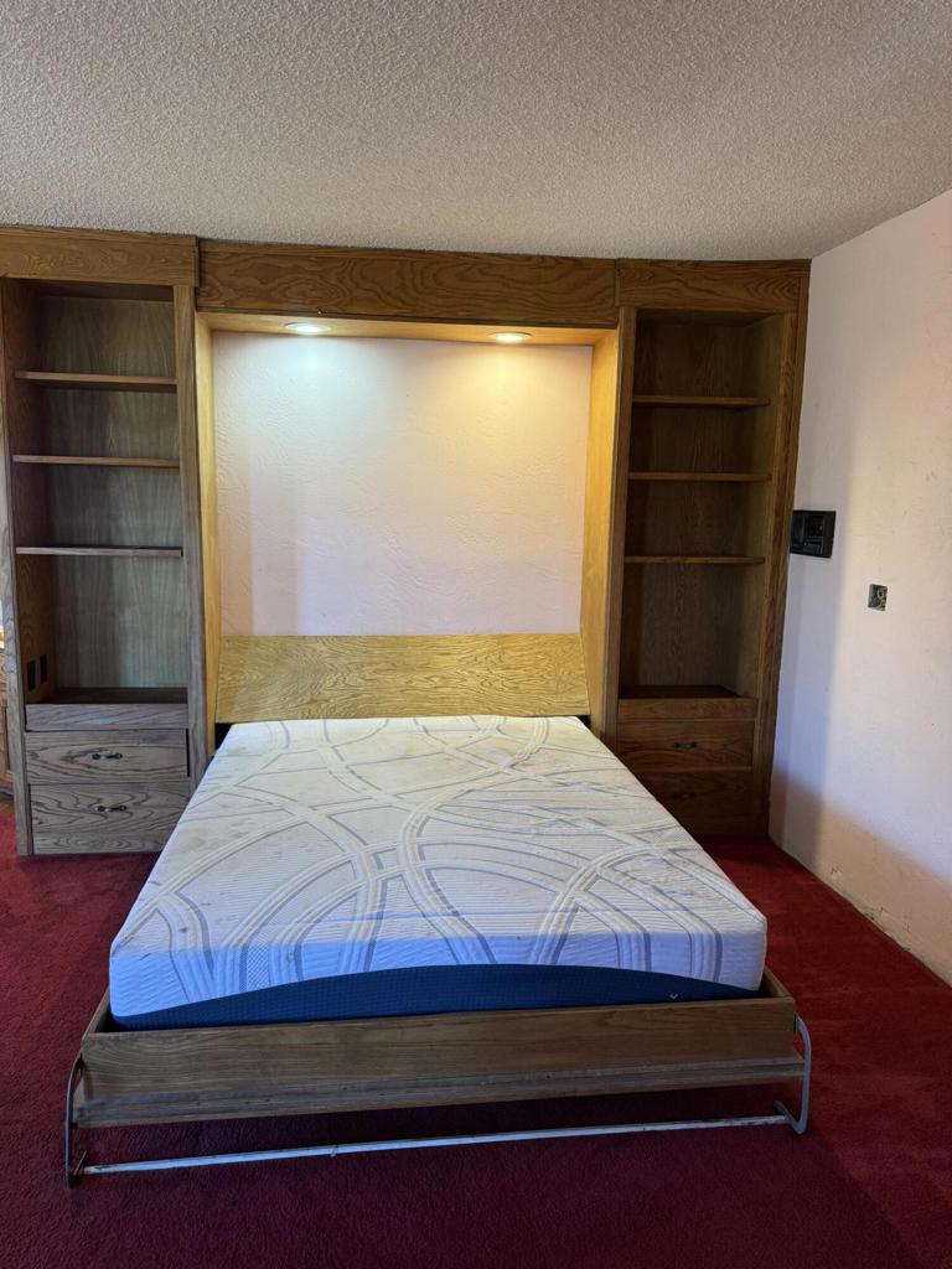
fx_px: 880
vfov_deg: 71.6
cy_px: 634
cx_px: 476
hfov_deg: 56.8
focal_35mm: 24
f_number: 1.78
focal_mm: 6.76
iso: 200
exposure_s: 1/60
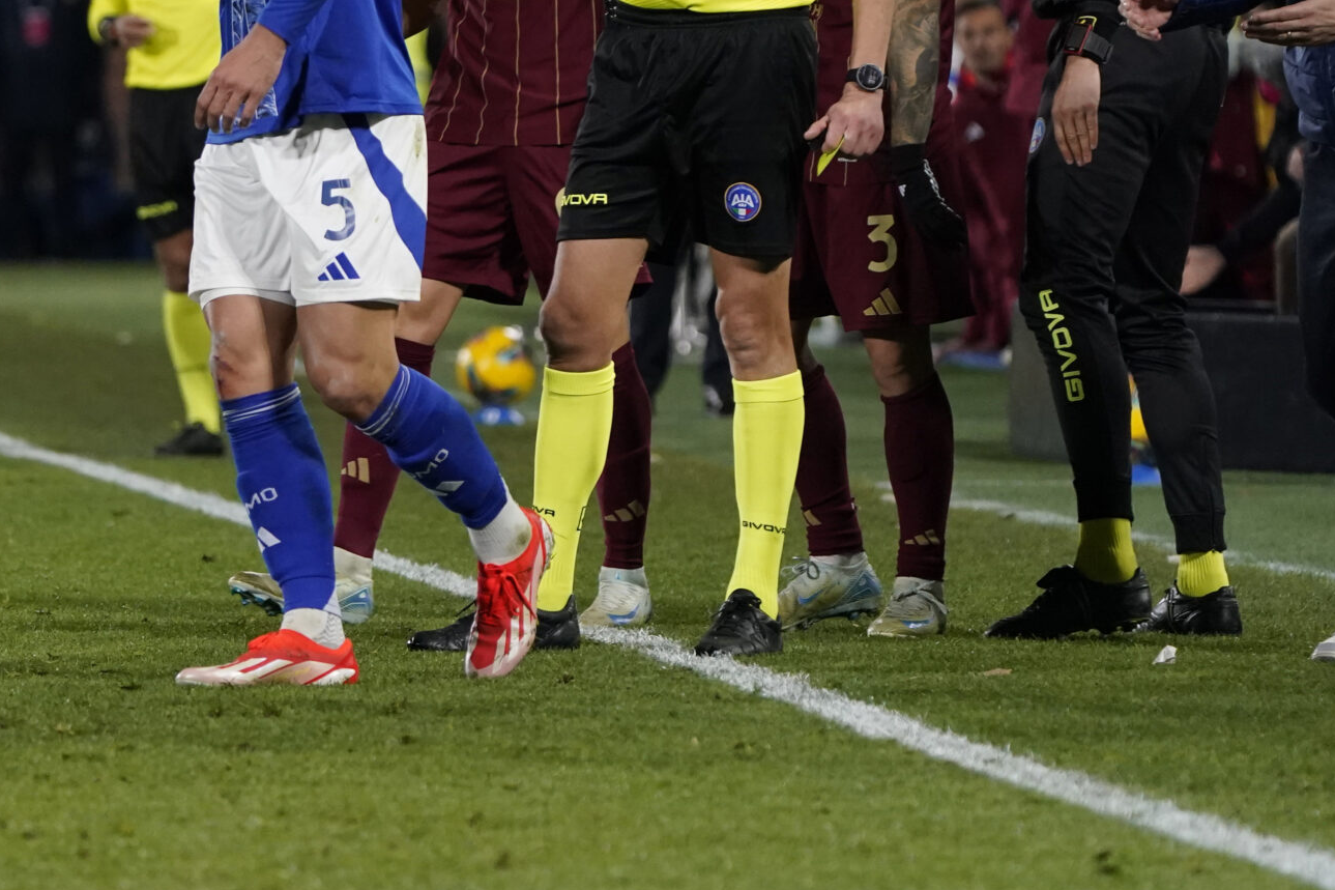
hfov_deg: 3.5
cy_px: 104
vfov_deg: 2.3
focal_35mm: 596
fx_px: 22097
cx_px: 436
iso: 4000
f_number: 6.3
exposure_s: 1/800
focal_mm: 300
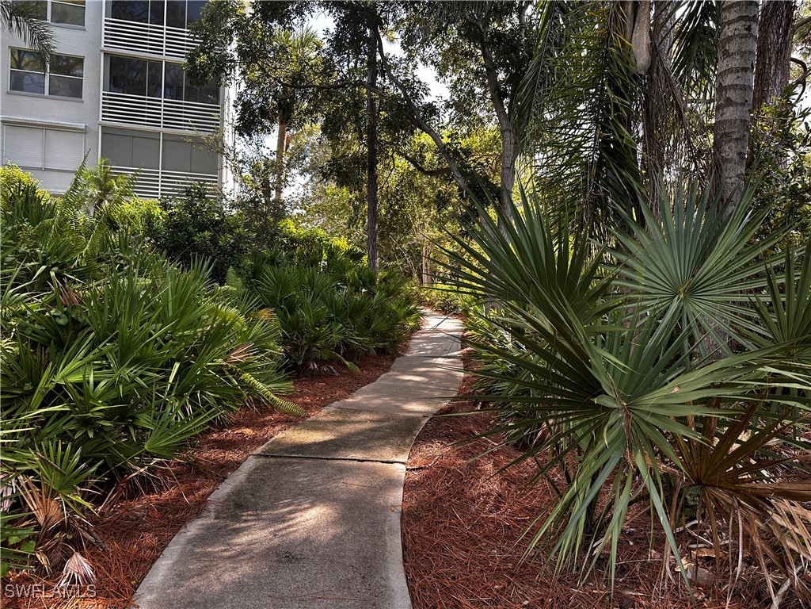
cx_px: 406
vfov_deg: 56.8
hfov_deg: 71.6
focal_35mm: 24
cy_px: 304
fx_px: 562
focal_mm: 6.86
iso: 80
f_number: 1.78
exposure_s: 1/441
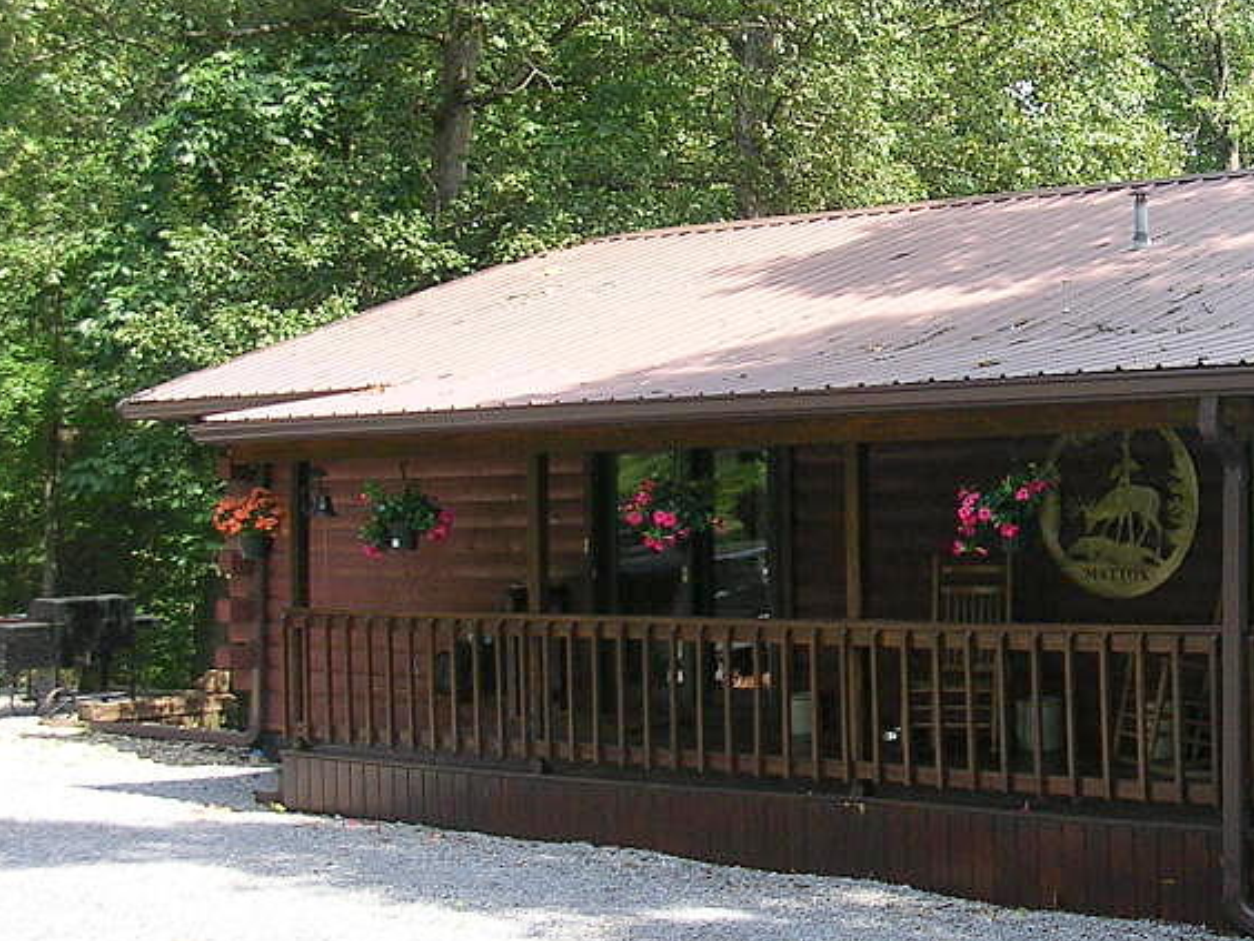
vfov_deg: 21.3
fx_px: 2500
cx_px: 1132
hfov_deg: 27.2
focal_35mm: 69
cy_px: 405
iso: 50
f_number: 2.8
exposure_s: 1/254
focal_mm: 5.8
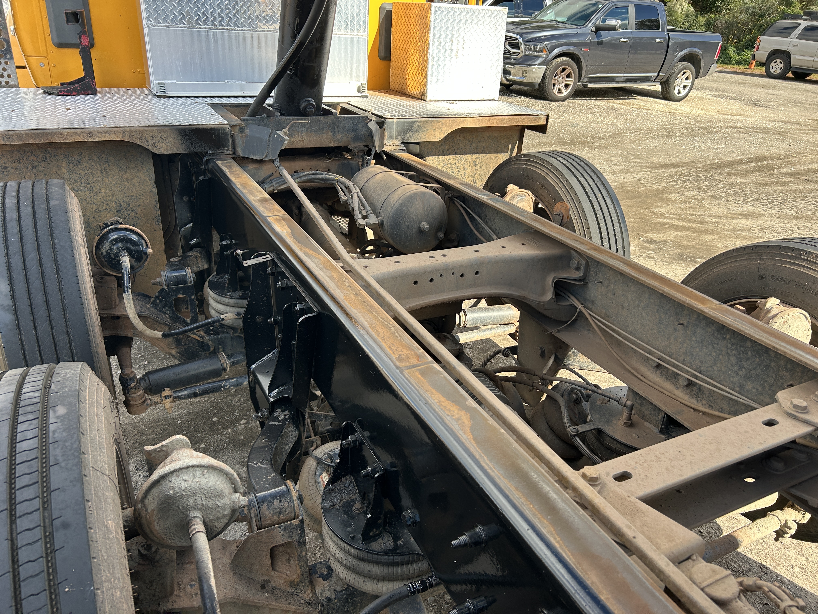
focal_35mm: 26
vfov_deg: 53.1
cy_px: 307
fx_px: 614
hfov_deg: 67.3
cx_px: 409
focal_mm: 5.7
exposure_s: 1/827
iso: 50
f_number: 1.5
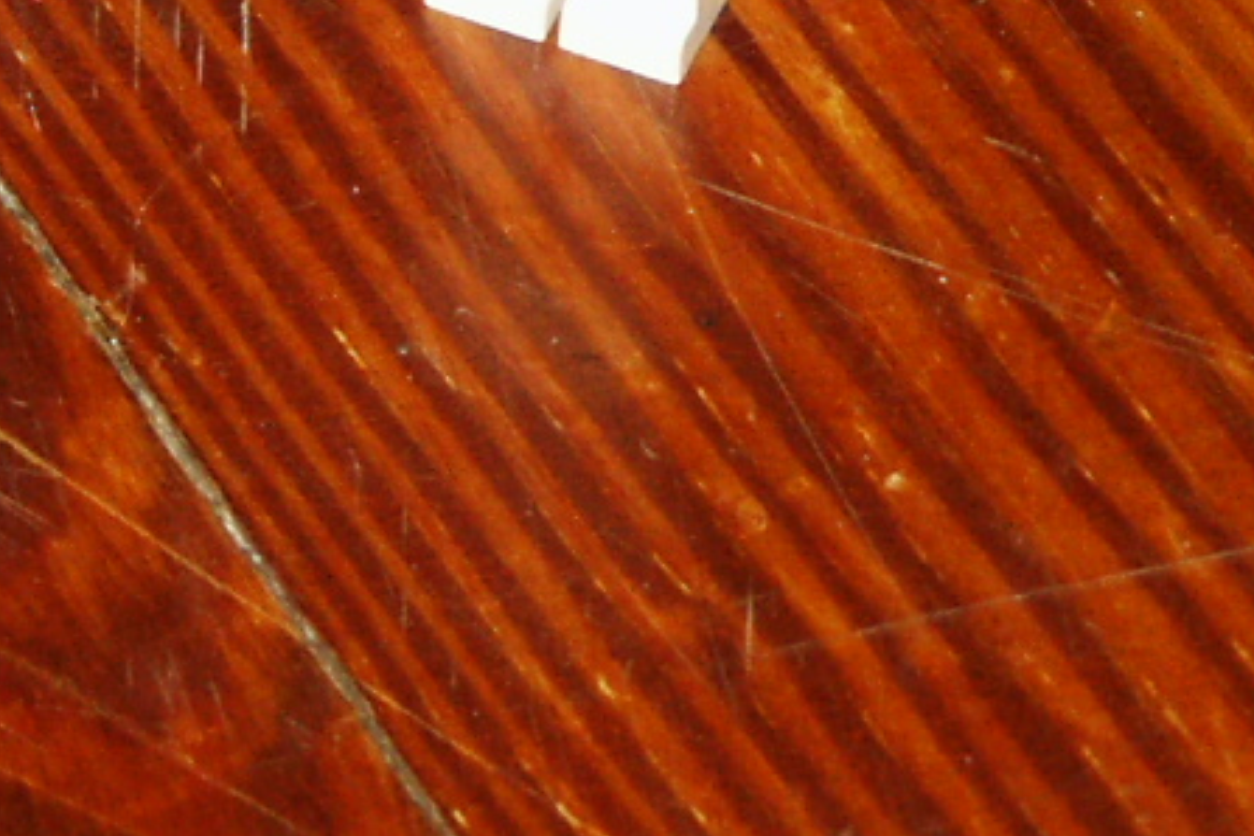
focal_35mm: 357
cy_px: -550
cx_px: -555
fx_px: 12435
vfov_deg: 3.8
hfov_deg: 5.7
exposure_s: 1/90
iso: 200
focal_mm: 19.19
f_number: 3.6
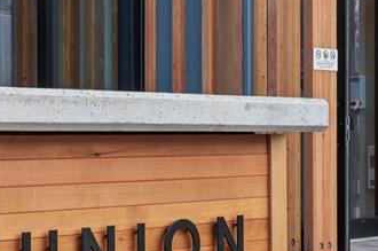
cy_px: 139
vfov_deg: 14.7
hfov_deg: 20.8
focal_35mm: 93
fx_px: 975
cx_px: -48
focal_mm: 30
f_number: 7.1
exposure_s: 1/10
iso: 100
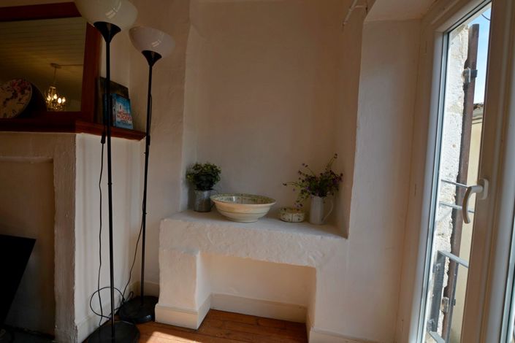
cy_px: 172
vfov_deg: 72.1
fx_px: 236
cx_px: 258
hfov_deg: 95.0
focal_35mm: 16
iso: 125
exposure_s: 1/125
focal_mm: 11
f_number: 5.6
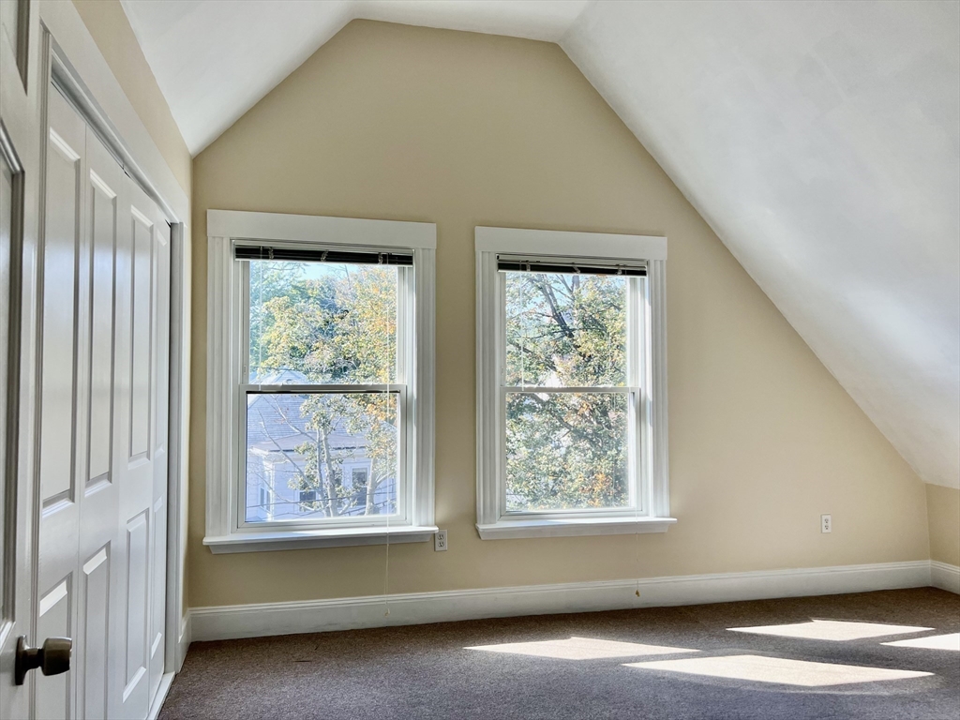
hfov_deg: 67.3
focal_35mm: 26
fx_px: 721
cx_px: 480
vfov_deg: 53.1
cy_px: 360
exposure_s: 1/354
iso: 50
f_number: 1.5
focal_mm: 5.7
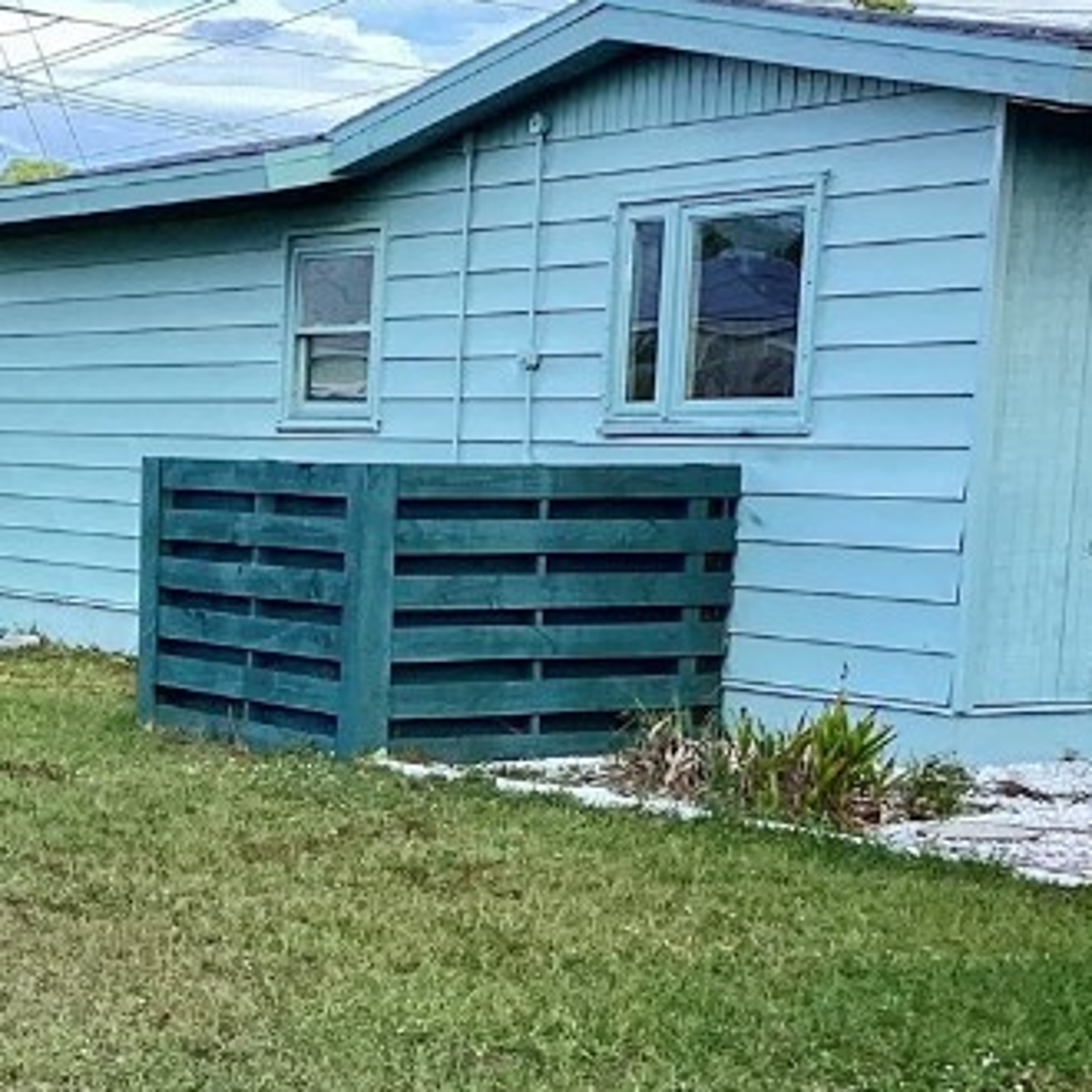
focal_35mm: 85
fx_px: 3034
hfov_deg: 19.9
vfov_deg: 20.2
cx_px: 50
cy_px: 884
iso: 25
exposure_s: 1/696
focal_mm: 3.3
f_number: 2.4
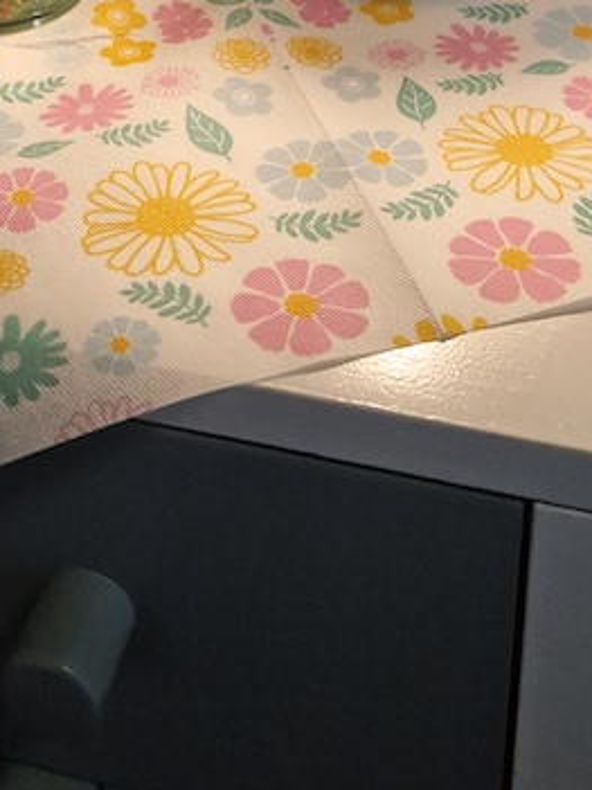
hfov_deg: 24.0
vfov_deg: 27.3
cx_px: 299
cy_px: -196
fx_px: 1392
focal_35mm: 61
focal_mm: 5.4
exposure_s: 1/100
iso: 50
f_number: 1.8
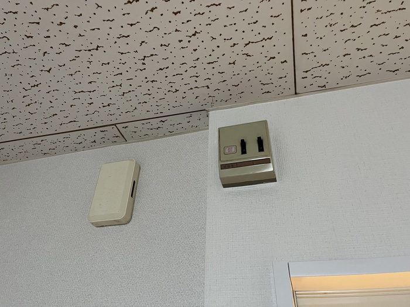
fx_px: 308
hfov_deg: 67.3
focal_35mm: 26
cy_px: 154
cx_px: 205
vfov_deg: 53.1
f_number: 1.6
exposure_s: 1/60
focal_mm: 5.1
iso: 200
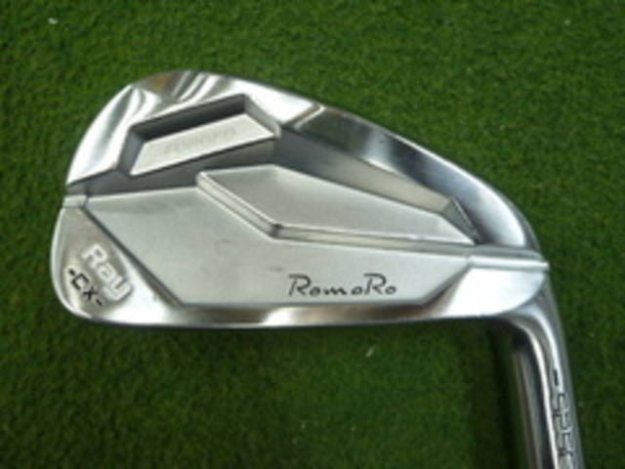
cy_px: 234
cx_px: 312
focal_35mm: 25
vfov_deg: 54.9
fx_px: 451
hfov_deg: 69.4
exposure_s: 1/30
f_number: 2.8
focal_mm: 4.5
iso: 250
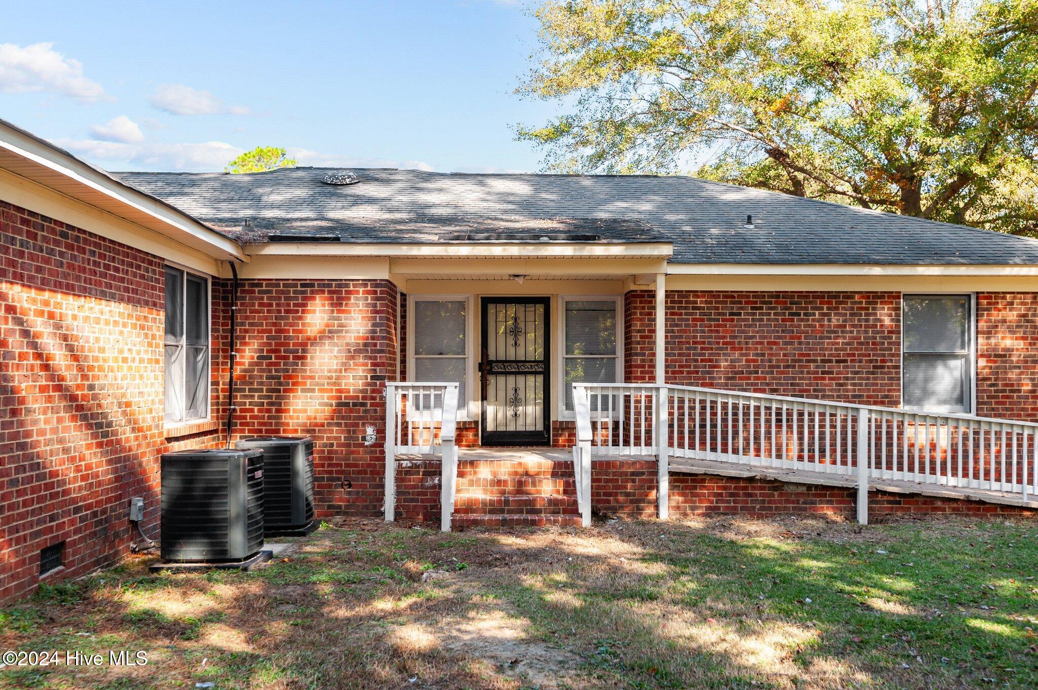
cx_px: 519
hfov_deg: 54.5
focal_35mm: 35
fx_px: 1008
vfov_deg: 37.8
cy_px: 345
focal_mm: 35
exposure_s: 1/160
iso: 400
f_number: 6.3
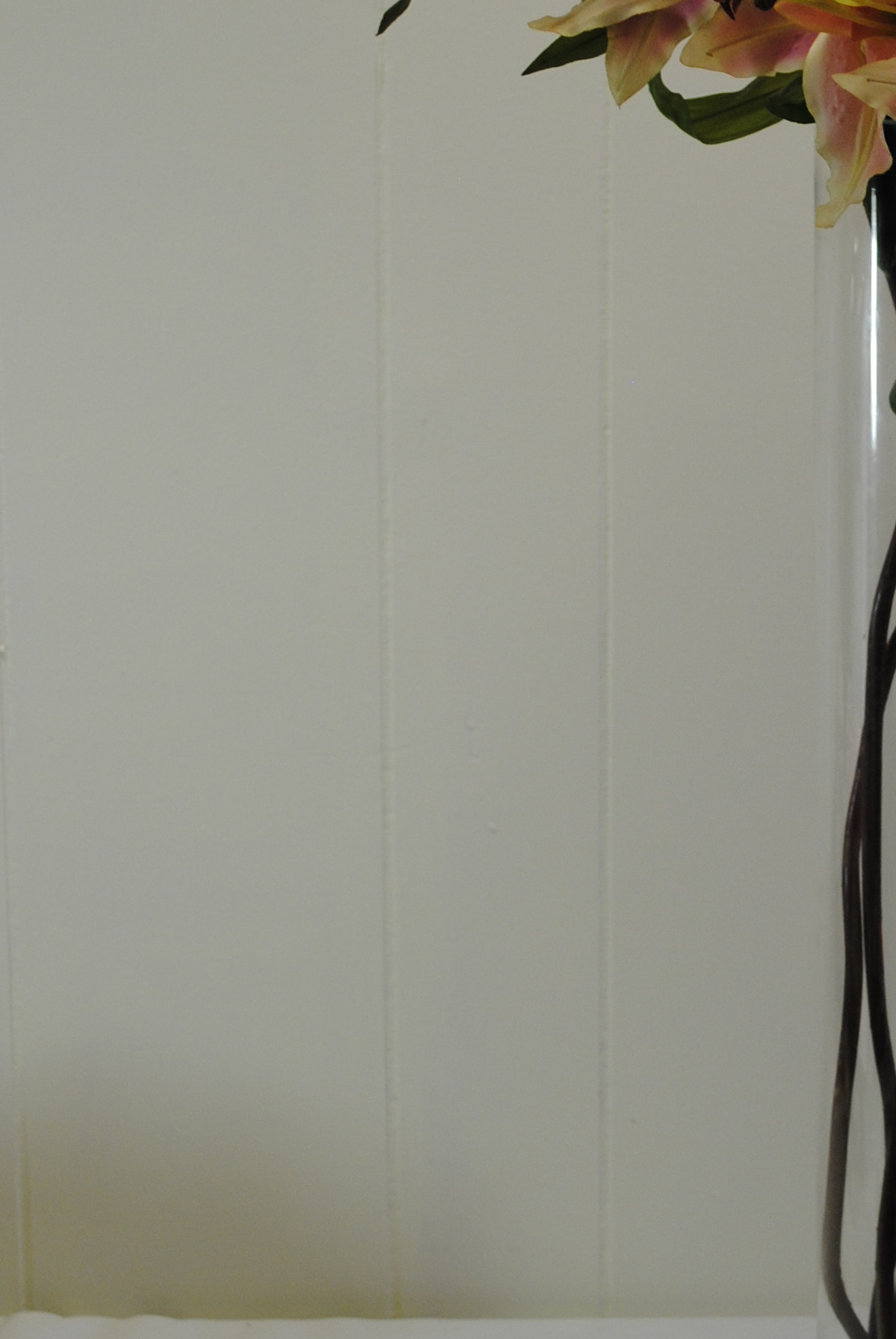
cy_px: 397
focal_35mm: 86
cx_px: 924
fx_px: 3202
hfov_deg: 15.6
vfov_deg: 23.5
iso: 200
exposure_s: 1/40
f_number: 4.2
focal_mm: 26
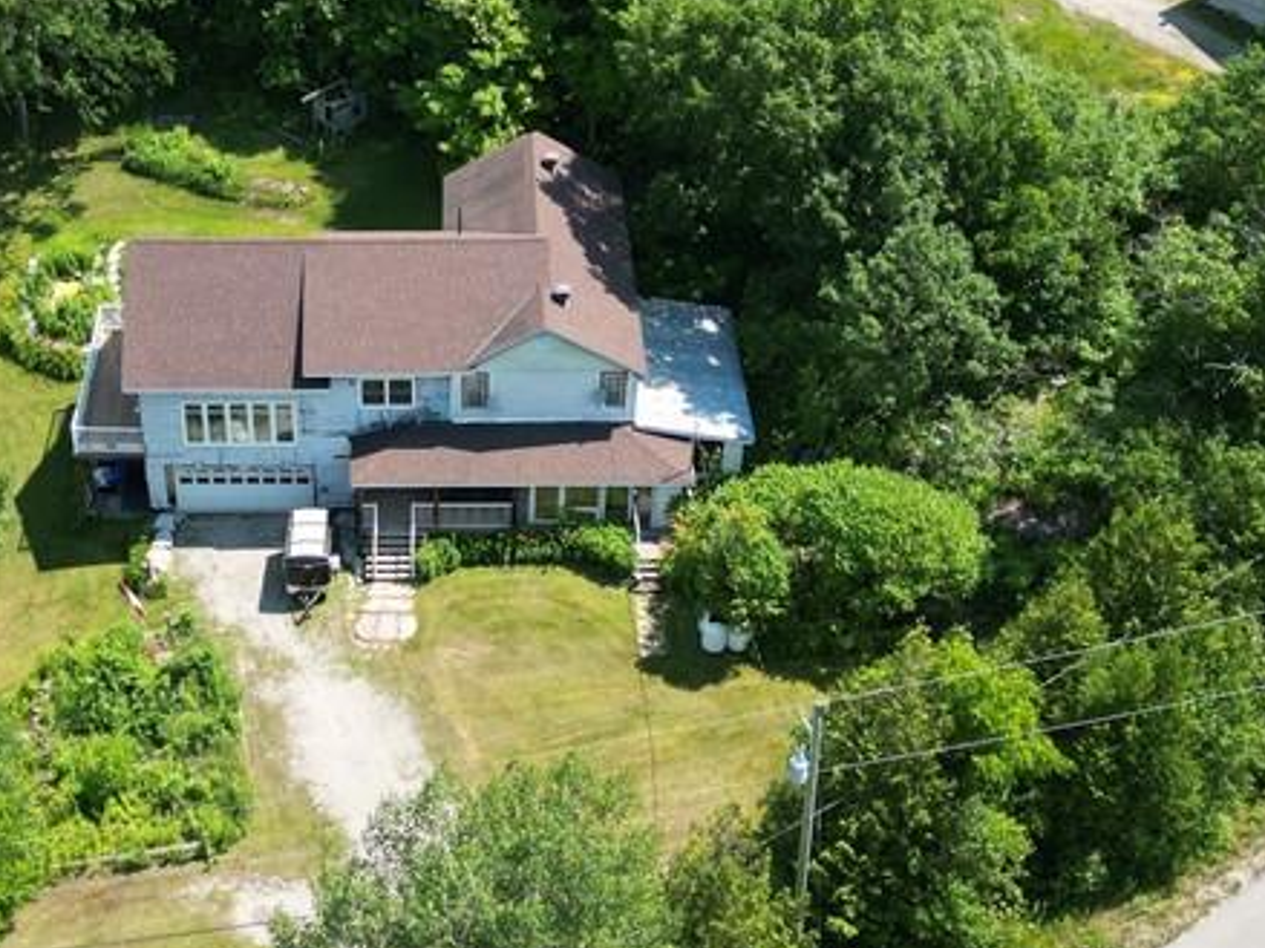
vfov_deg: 26.1
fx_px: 2046
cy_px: 438
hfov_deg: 34.0
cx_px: 398
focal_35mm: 56
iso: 130
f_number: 1.7
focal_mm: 6.72
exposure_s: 1/1600
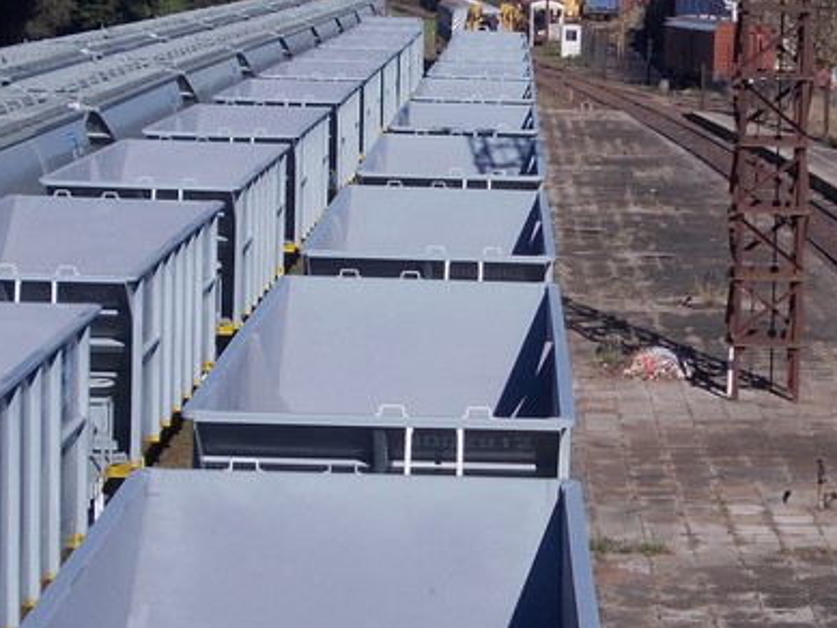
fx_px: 2854
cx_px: 673
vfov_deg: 12.6
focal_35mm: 118
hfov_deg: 16.6
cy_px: 290
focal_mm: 8.5
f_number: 8
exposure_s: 1/320
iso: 80
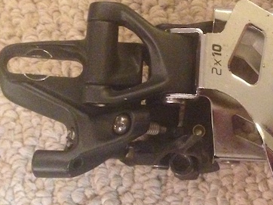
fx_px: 575
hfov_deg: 26.3
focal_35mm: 73
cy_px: 126
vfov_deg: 20.1
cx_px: 211
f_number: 2.4
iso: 800
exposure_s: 1/15
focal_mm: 4.12
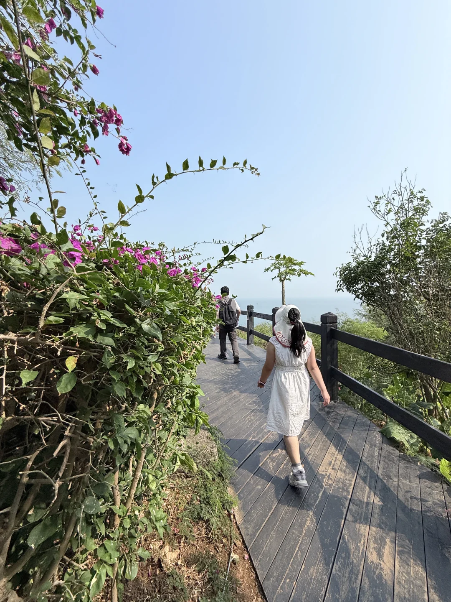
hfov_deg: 85.7
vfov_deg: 102.1
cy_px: 301
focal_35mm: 14
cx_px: 226
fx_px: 243
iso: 50
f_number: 2.2
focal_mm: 2.22
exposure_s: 1/2506
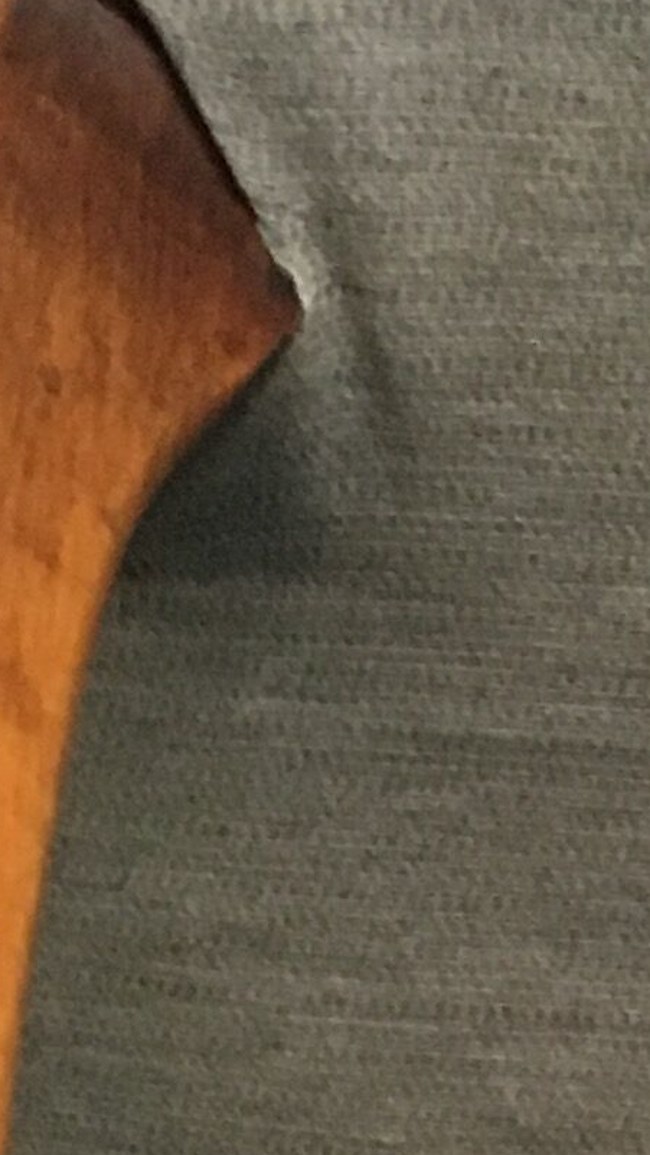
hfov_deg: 7.4
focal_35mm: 159
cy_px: 2040
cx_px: 1144
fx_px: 4868
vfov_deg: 12.4
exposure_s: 1/33
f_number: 2.2
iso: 250
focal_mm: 4.15
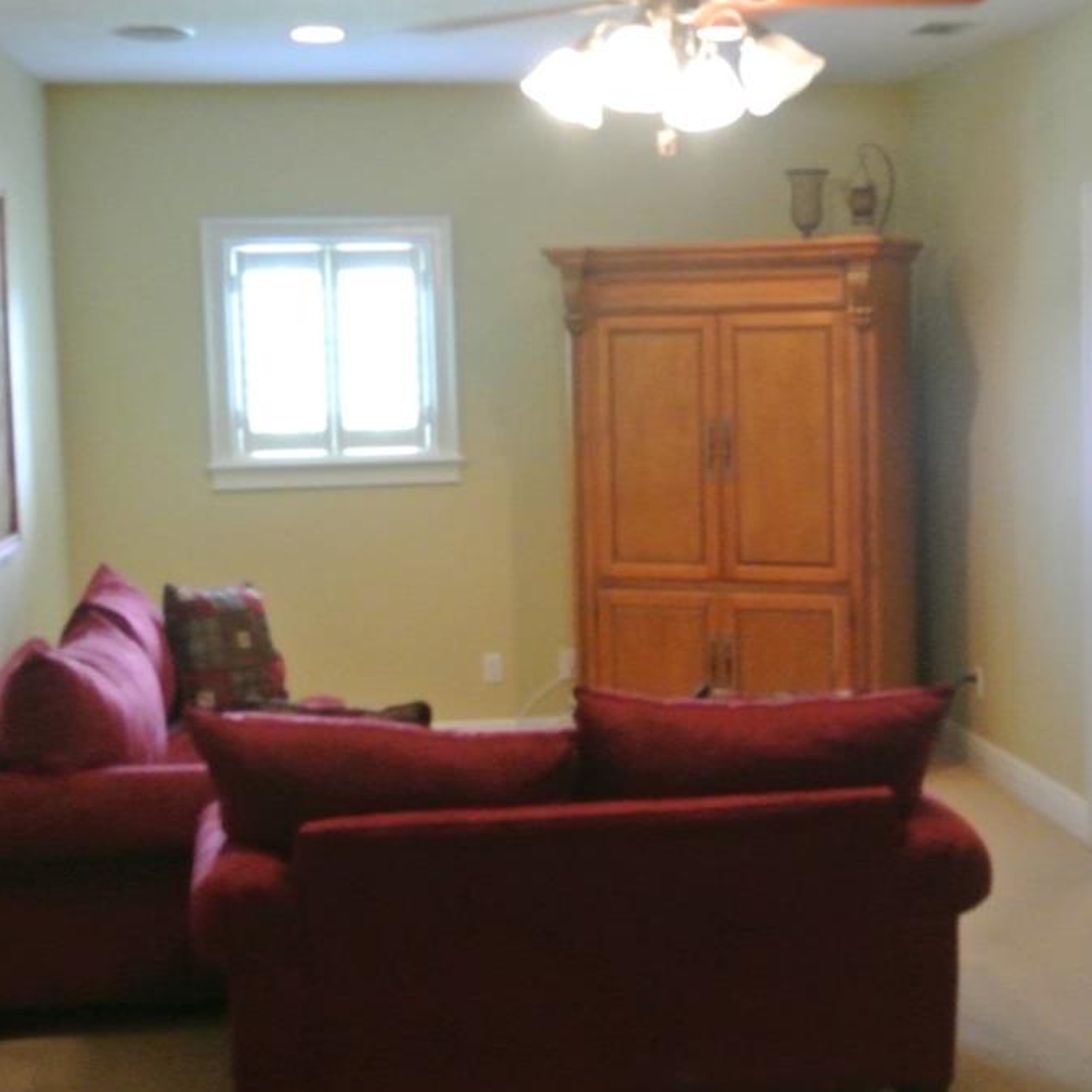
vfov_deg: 28.2
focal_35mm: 61
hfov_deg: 28.0
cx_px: 688
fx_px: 2177
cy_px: 544
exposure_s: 1/60
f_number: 4.5
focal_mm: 17.5
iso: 3200
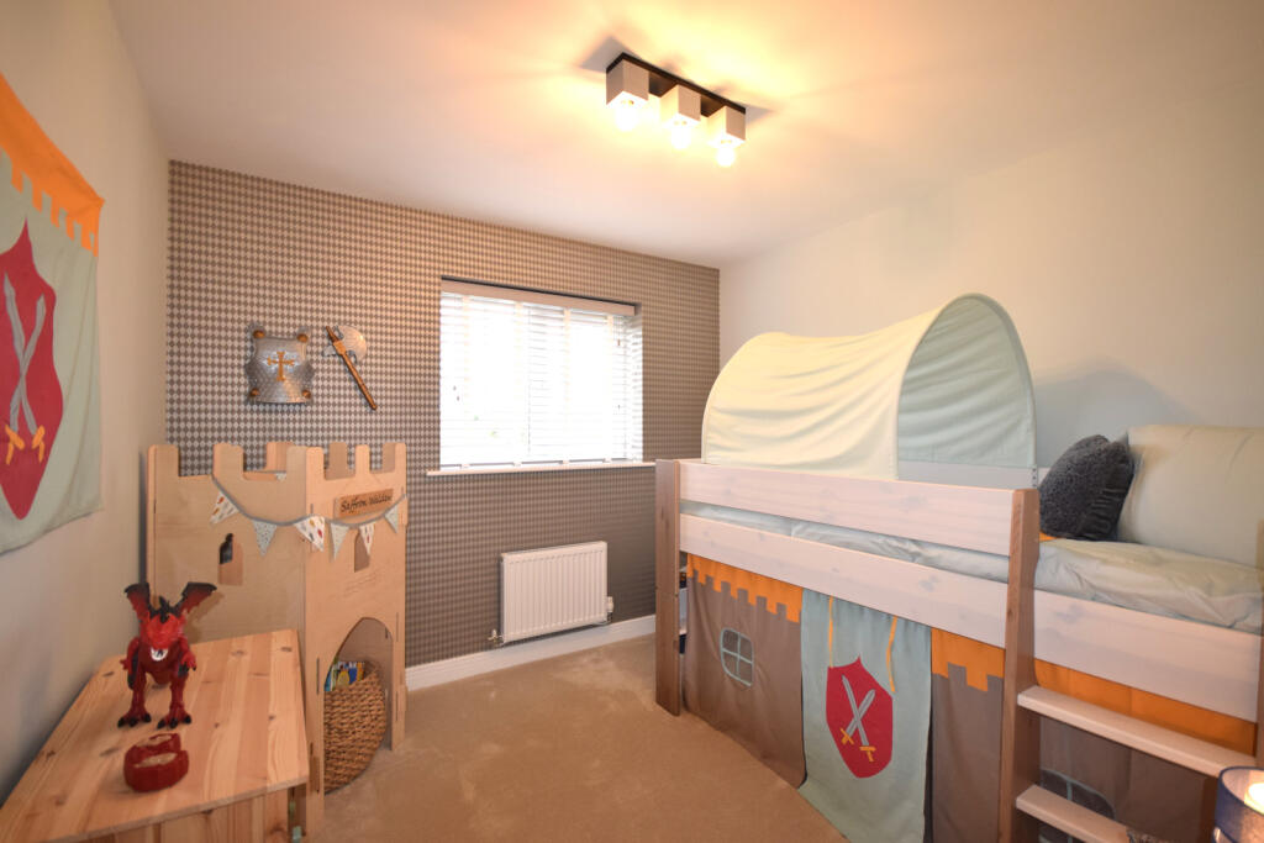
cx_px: 632
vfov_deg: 77.3
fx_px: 527
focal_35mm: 15
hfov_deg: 100.4
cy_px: 422
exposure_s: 1/100
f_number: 4.5
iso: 800
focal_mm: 10
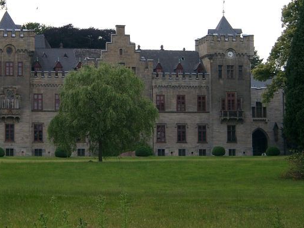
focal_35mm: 157
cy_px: 53
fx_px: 1378
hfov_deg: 12.6
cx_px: 121
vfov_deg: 9.4
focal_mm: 20.74
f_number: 4
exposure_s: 1/351
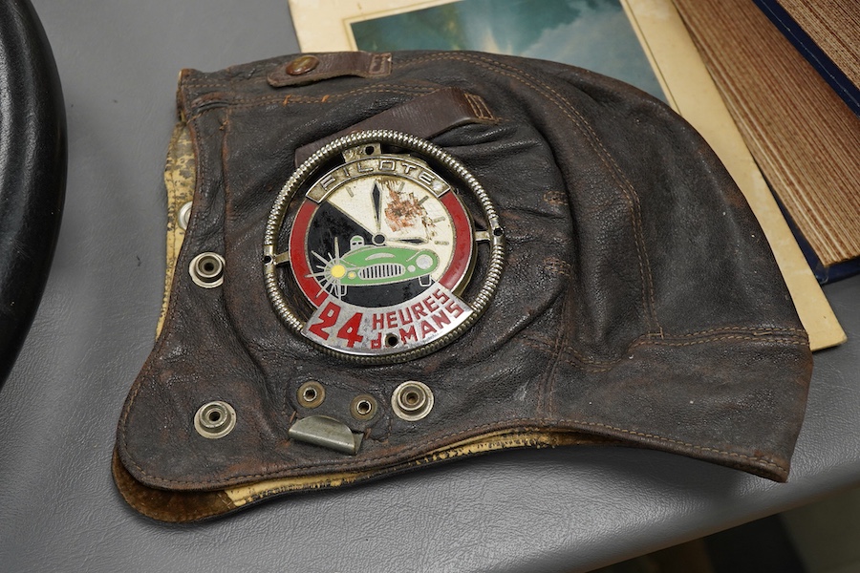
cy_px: 286
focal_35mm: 45
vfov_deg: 29.9
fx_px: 1075
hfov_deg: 43.6
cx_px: 430
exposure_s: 1/125
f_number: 10
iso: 1250
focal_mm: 30
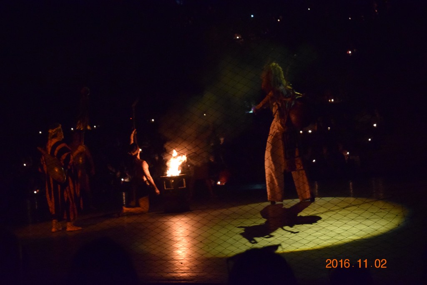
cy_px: 142
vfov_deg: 16.5
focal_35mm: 82
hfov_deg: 24.6
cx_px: 214
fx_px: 978
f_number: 5.6
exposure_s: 1/60
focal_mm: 55
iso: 6400
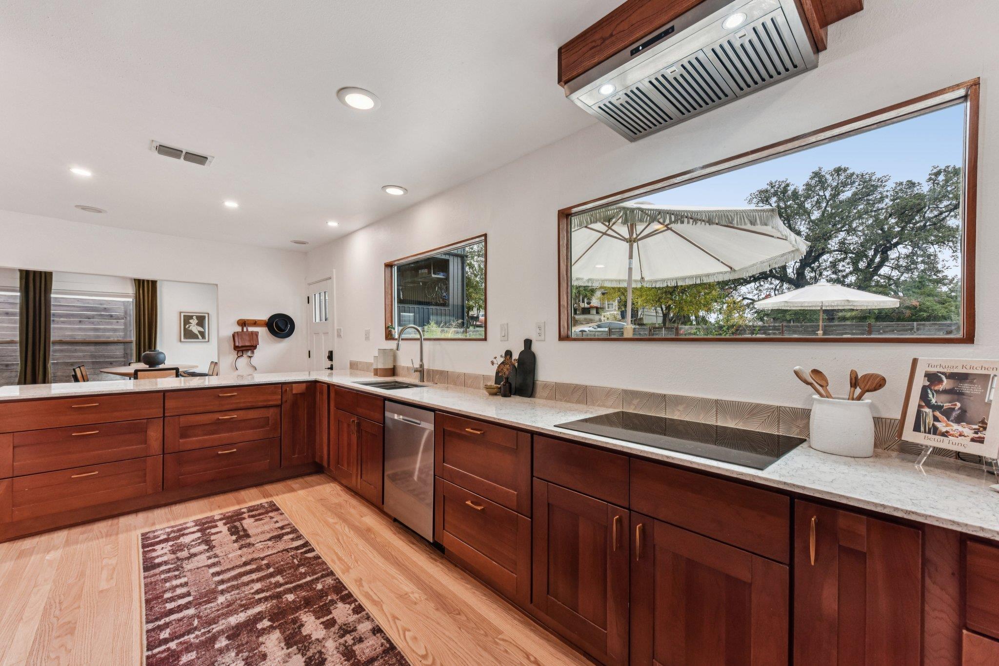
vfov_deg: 81.2
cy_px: 333
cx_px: 500
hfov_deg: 104.3
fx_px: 388
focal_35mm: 14
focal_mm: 14
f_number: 8
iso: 400
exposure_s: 1/15
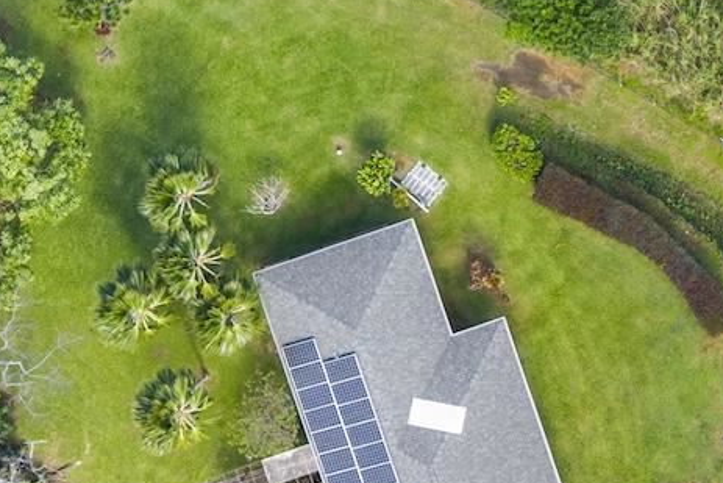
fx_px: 2431
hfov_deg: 16.7
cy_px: -177
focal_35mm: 121
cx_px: 657
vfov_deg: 11.0
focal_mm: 14.45
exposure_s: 1/320
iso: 125
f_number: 2.8
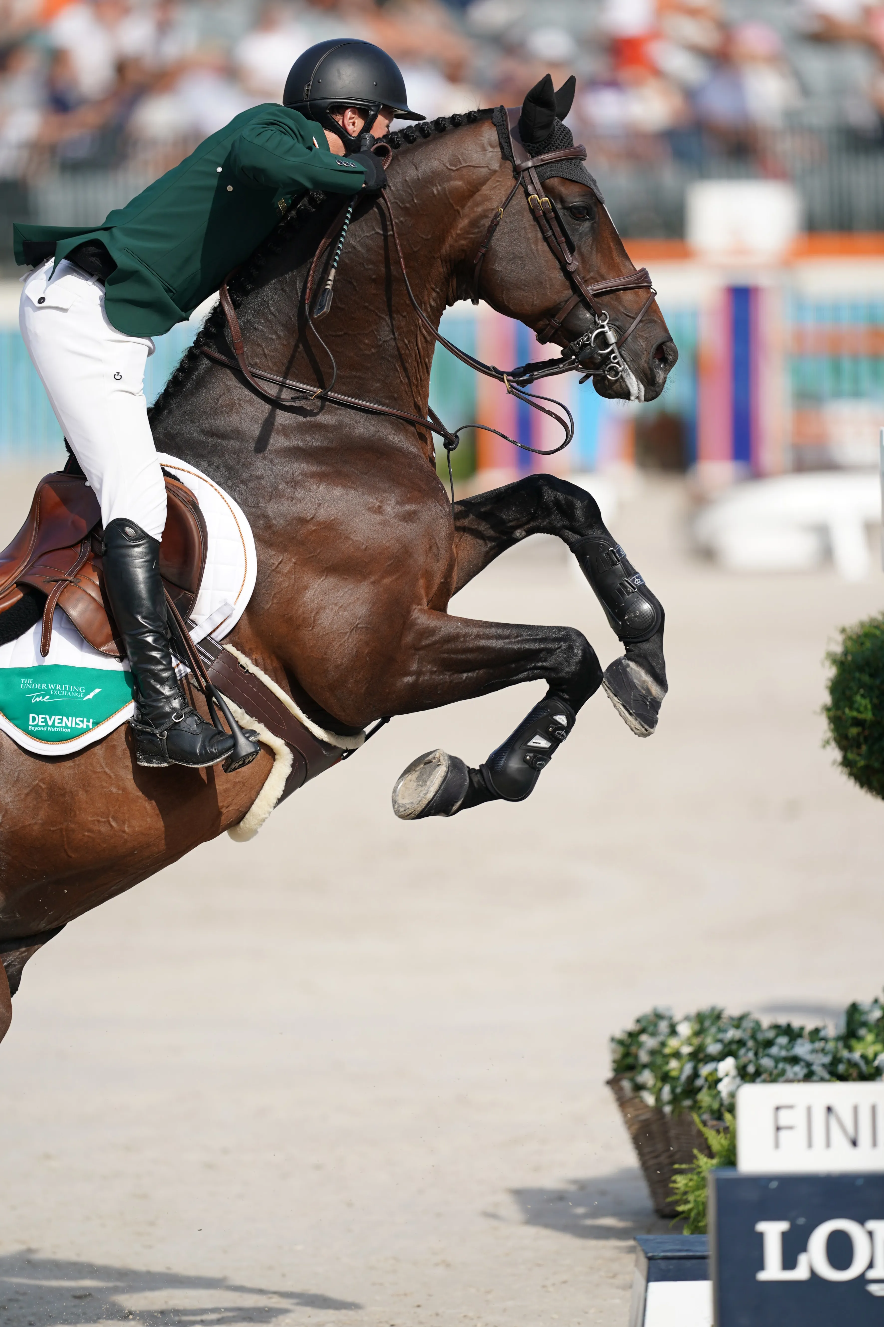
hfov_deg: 3.4
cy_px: 664
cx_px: 442
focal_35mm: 400
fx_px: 14733
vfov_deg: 5.2
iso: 160
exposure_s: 1/2000
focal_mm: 400
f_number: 2.8
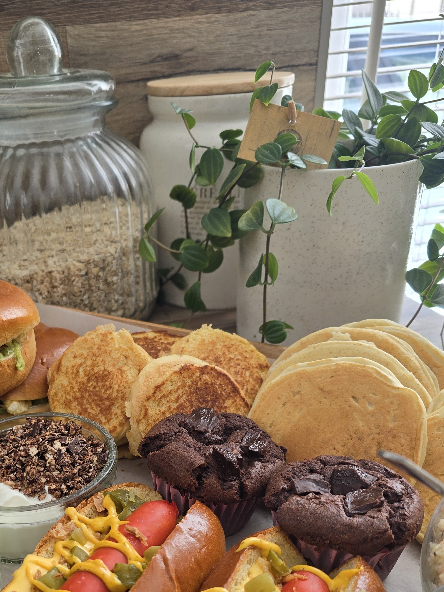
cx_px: 119
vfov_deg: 49.3
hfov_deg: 38.8
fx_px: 616
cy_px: 444
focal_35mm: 36
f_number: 1.7
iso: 40
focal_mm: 6.3
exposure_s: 1/180
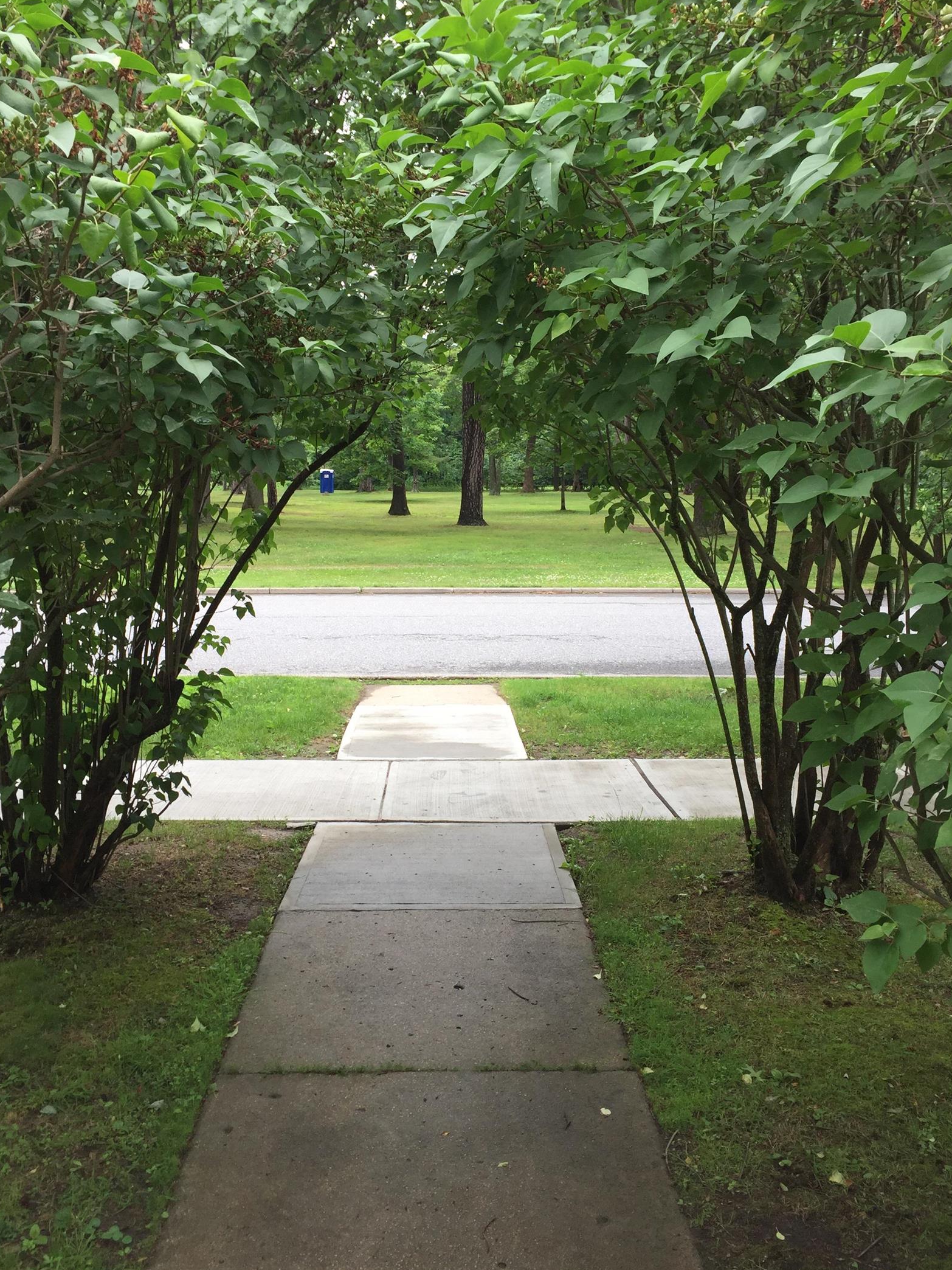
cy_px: 606
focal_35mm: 32
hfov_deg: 44.1
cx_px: 443
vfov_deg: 56.8
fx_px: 1173
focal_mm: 4.15
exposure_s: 1/229
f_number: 2.2
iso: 32
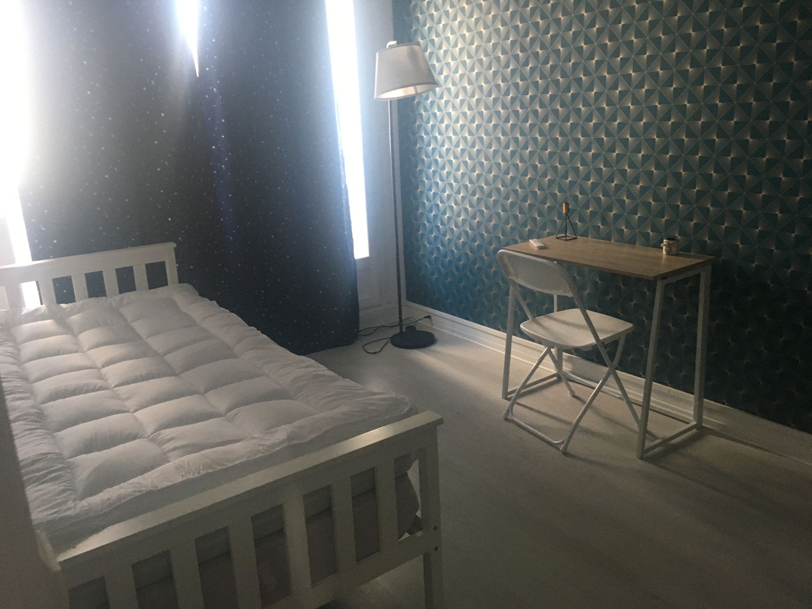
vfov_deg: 48.2
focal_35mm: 29
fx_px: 680
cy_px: 304
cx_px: 406
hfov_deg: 61.7
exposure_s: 1/33
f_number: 2.2
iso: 160
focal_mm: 4.15
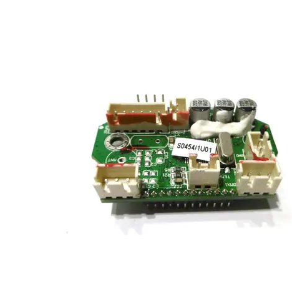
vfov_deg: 55.6
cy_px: 144
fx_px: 277
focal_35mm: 29
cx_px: 198
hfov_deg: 54.3
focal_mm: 4.3
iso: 100
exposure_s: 1/125
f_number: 3.1
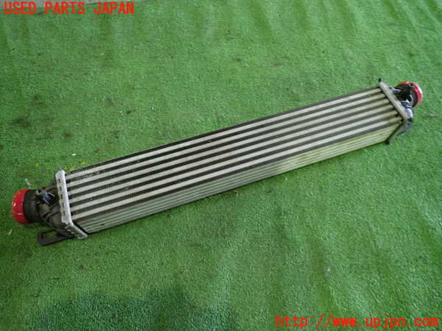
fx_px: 319
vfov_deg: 54.9
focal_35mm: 25
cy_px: 166
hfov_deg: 69.4
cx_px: 221
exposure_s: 1/30
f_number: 2
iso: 500
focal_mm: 4.5
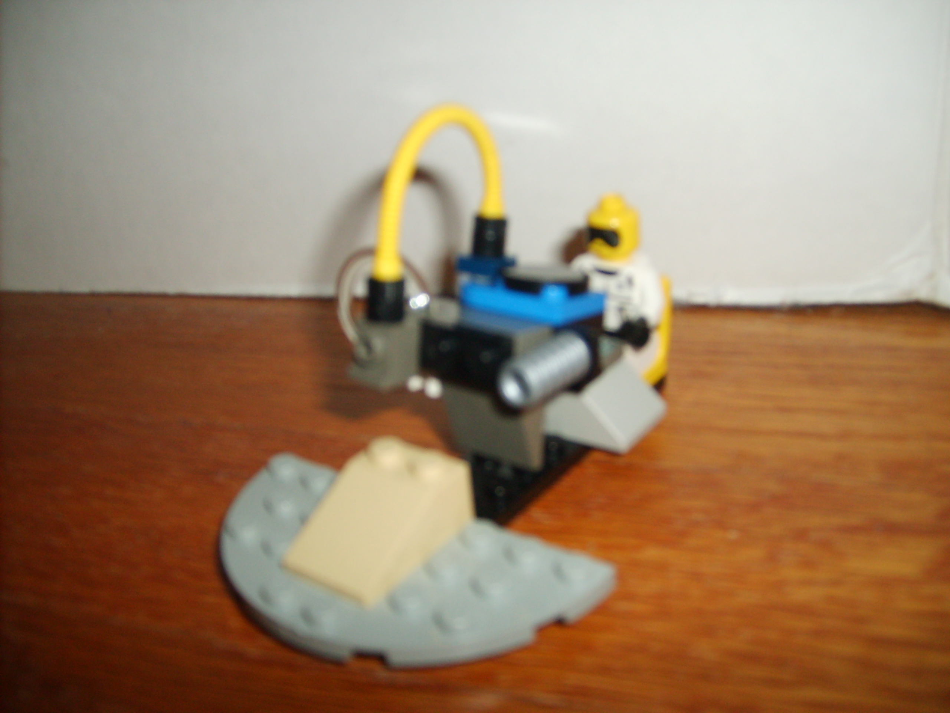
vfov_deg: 40.7
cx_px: 475
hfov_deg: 52.6
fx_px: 961
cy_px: 356
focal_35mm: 35
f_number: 2.8
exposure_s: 1/45
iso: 100
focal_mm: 5.8
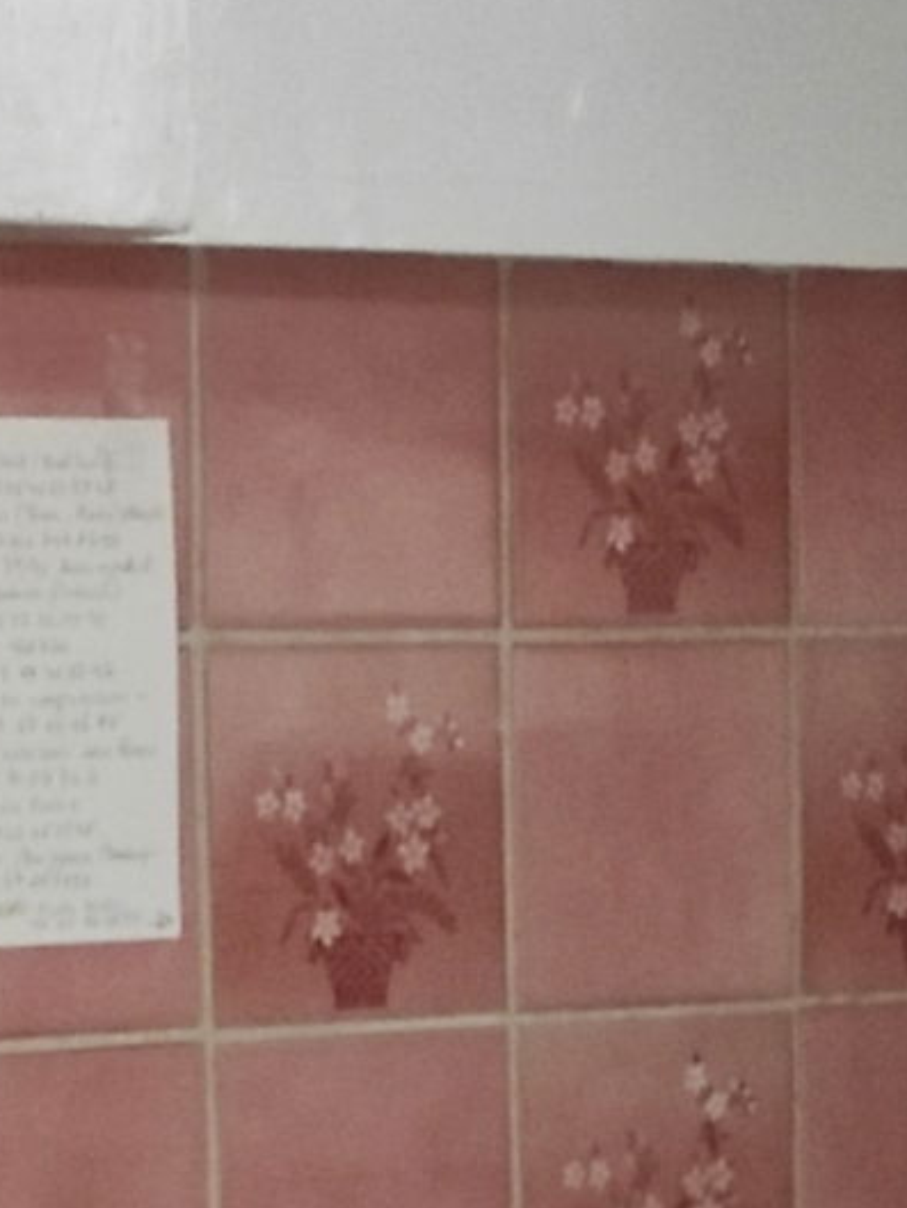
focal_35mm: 101
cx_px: 1172
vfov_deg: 17.8
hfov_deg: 14.1
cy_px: 1694
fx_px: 3527
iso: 1764
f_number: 1.89
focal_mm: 5.43
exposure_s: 1/20
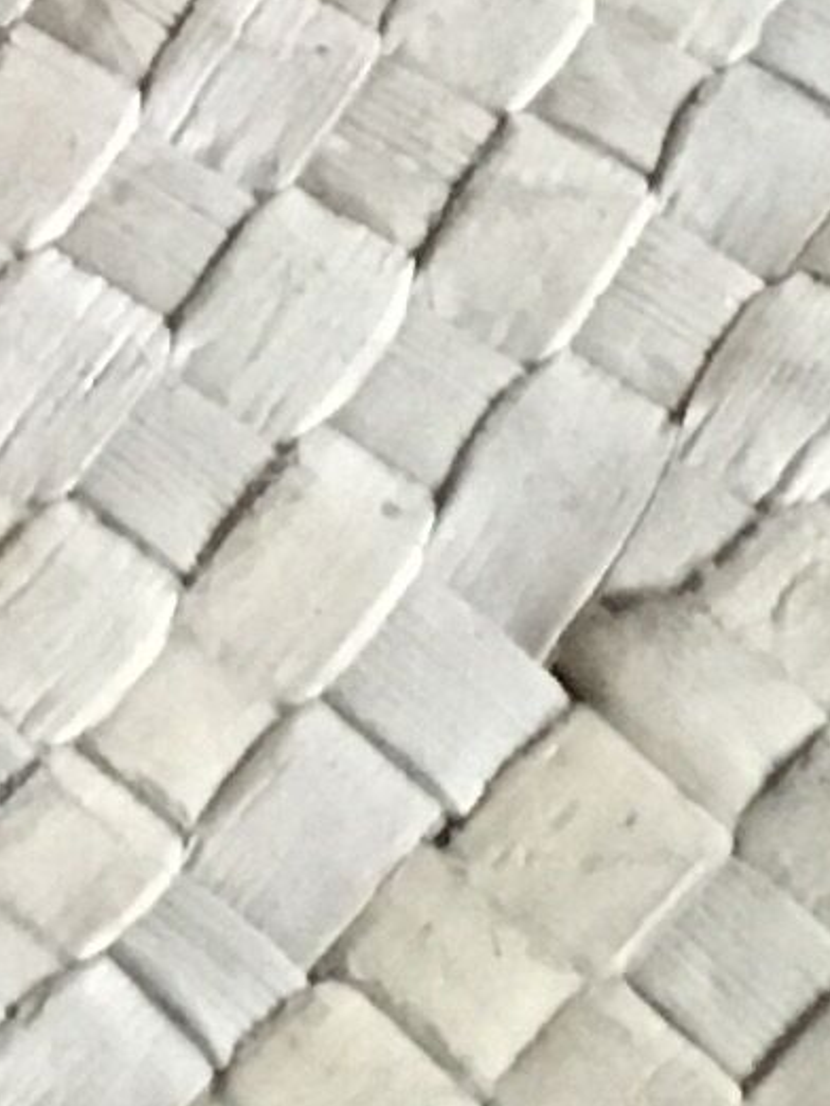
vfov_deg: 8.0
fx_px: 7155
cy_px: -1773
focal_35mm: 224
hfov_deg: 6.1
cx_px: -1812
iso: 320
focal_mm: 4.15
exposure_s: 1/17
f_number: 2.2
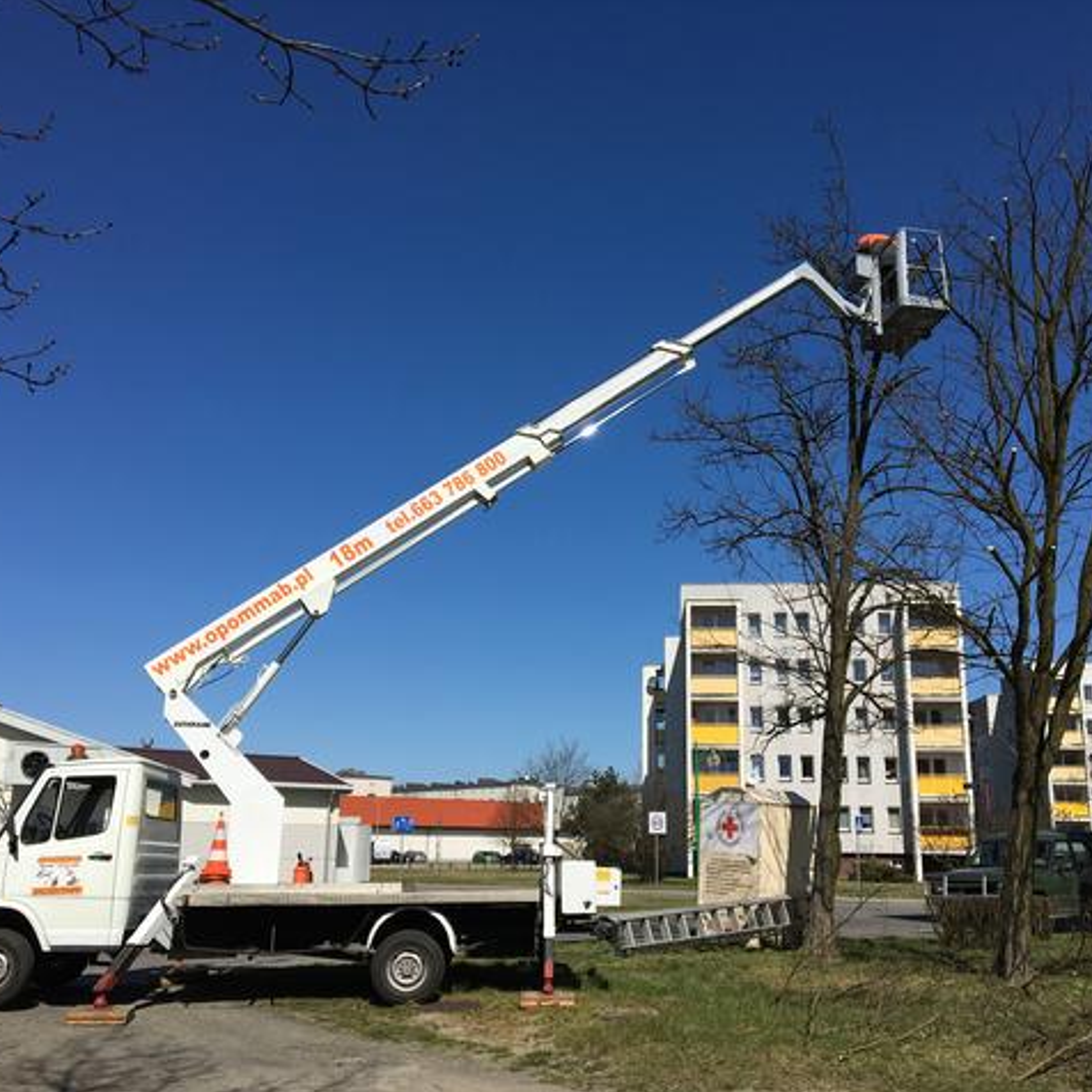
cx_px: 601
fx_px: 1249
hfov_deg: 47.2
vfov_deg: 47.2
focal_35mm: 35
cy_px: 554
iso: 25
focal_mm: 4.15
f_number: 2.2
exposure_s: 1/3205
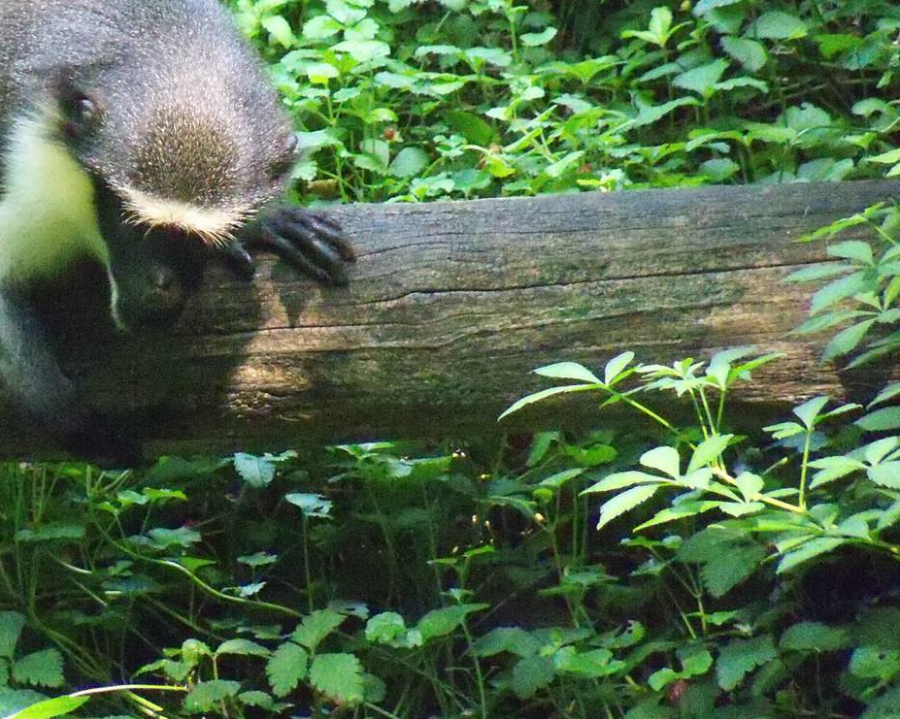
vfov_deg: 3.2
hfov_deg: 4.0
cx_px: 130
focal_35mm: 482
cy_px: 148
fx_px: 12835
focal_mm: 50.6
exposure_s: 1/200
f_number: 4.5
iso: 1600
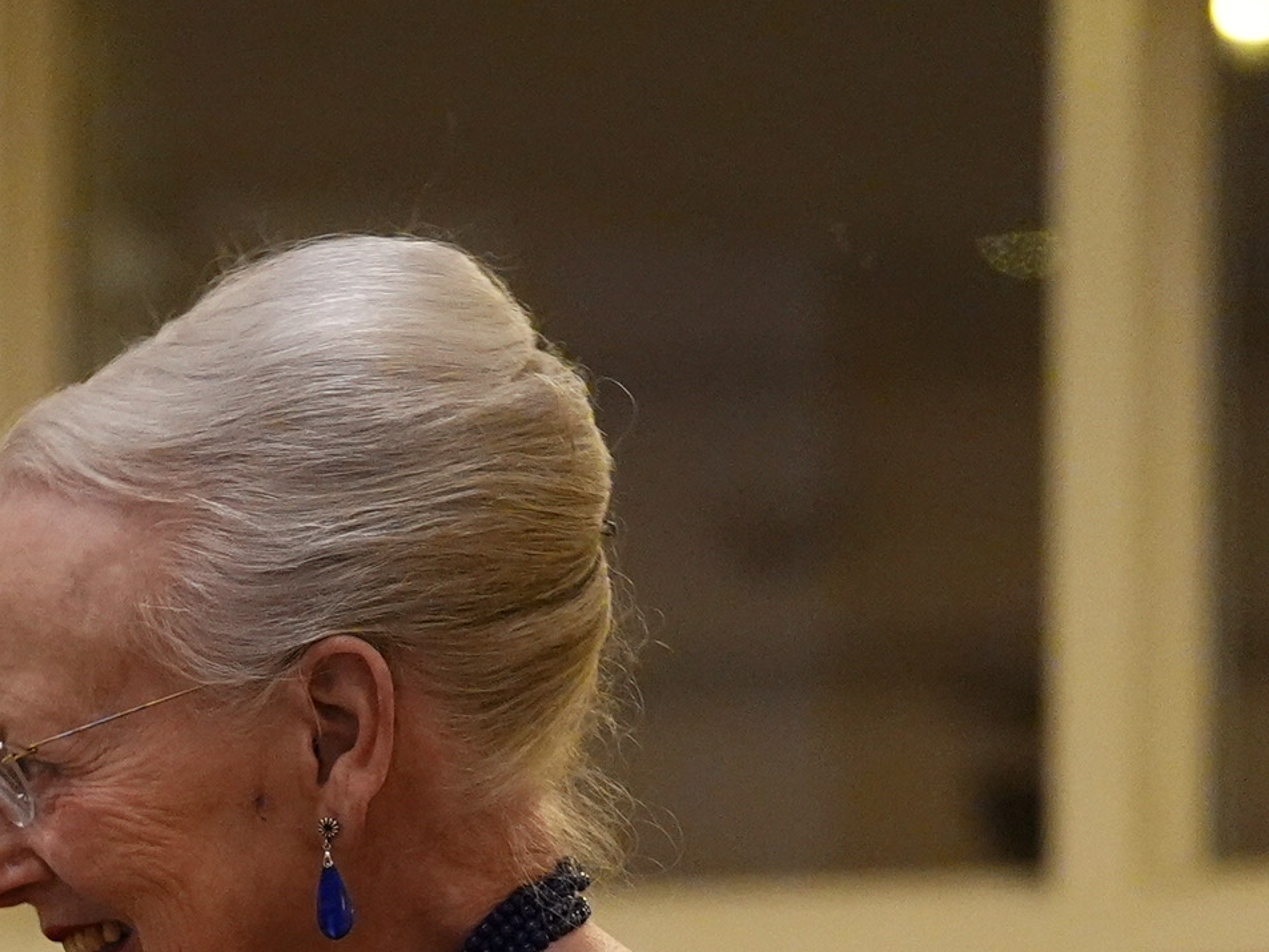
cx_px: -553
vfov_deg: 3.0
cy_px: 1636
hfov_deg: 4.0
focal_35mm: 493
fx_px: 18075
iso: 4000
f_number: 2.8
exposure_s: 1/125
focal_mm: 124
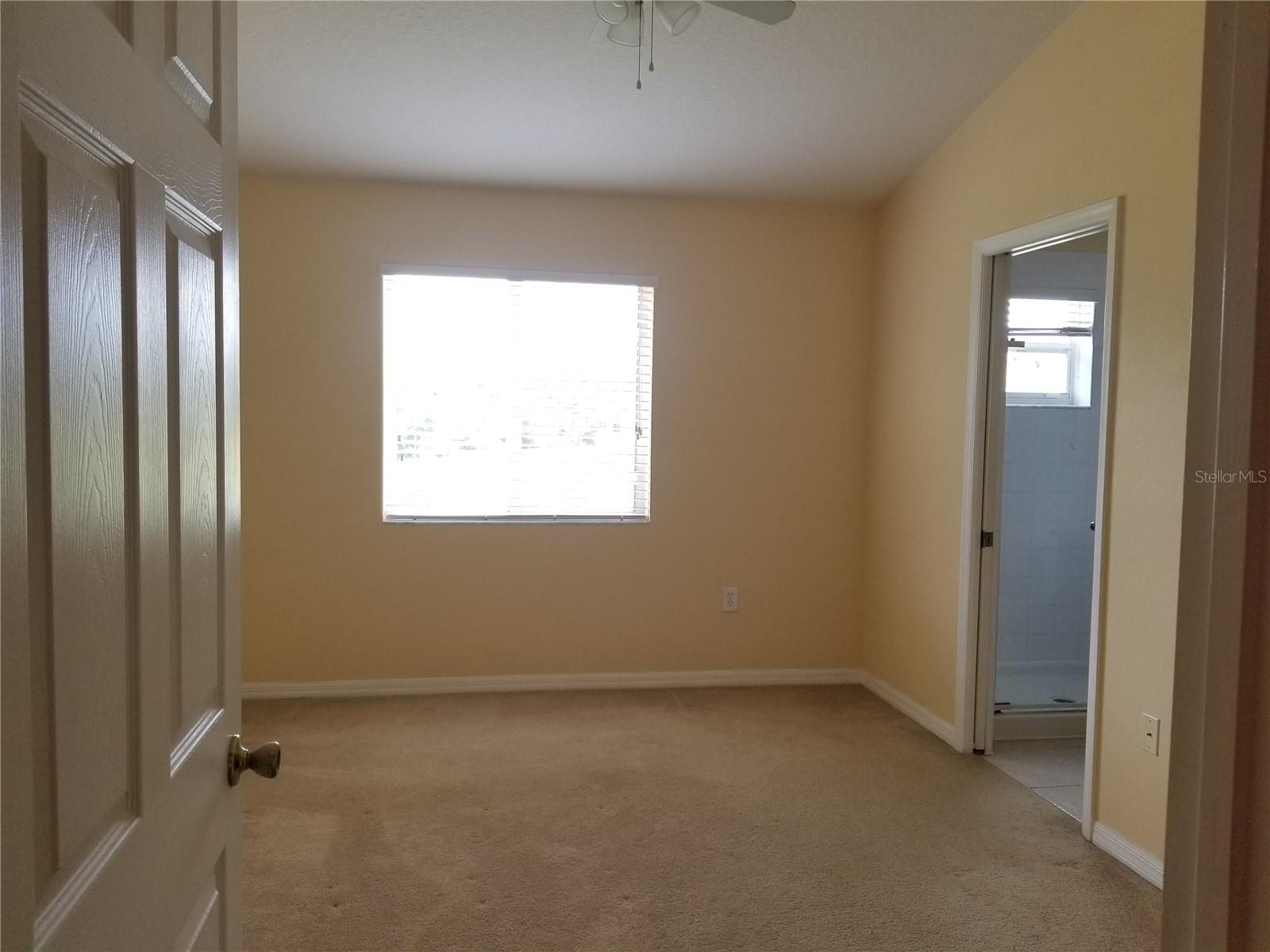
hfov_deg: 67.3
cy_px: 476
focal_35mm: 26
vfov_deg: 53.1
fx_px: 954
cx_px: 635
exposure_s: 1/120
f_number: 1.7
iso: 80
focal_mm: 4.25
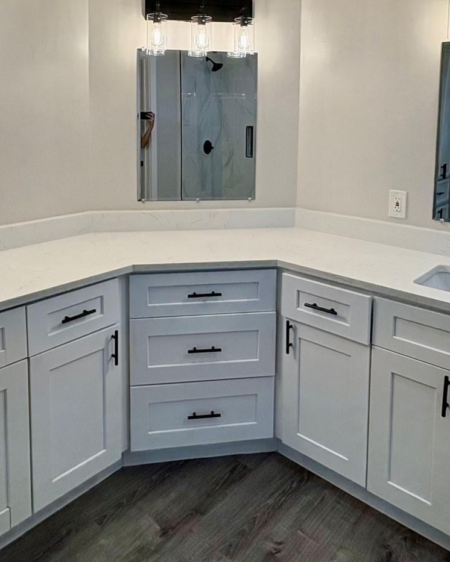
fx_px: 500
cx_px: 218
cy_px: 160
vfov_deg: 56.7
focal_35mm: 30
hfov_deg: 48.5
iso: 64
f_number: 2.2
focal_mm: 2.22
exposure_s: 1/144
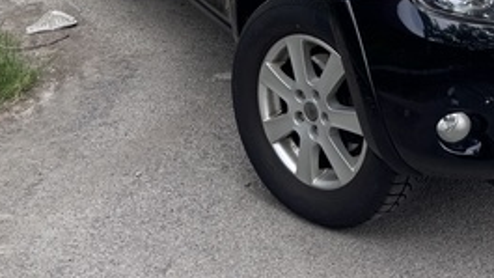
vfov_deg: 14.4
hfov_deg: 25.4
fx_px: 1035
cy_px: -118
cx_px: 509
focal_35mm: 79
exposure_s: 1/2174
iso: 80
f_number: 1.78
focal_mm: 6.76
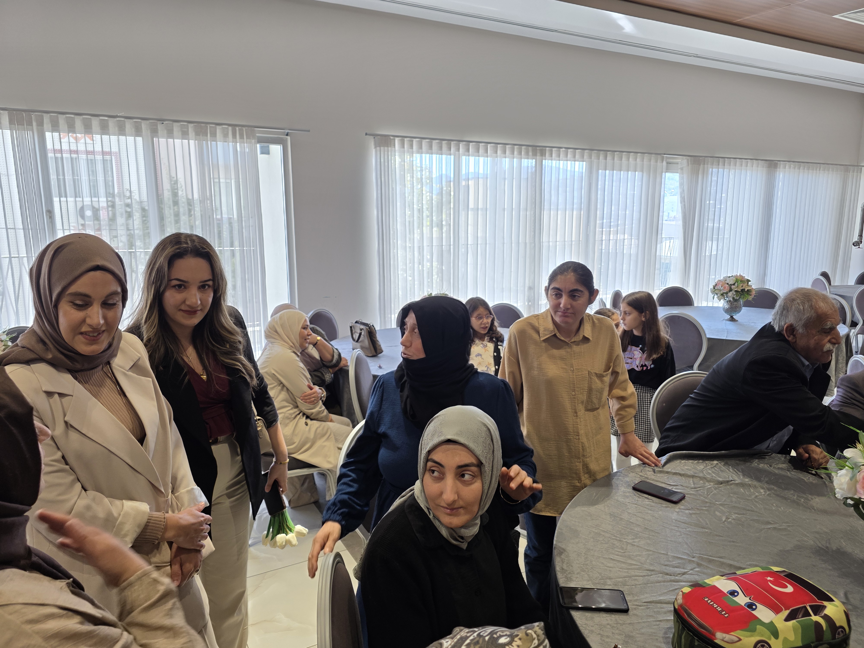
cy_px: 324
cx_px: 432
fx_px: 574
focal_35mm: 23
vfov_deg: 58.9
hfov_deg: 73.9
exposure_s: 1/100
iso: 80
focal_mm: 6.3
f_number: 1.7
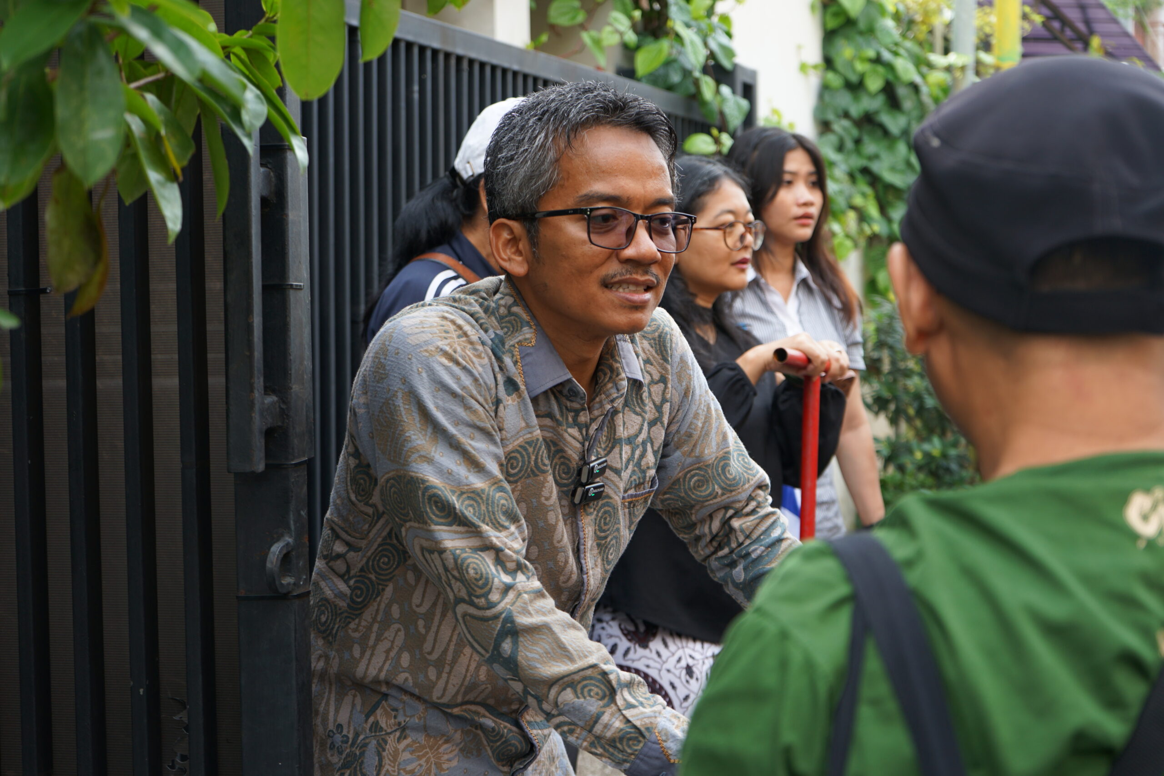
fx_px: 1746
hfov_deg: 36.9
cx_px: 582
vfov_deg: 25.1
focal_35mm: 54
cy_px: 388
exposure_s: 1/160
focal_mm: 54
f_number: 5
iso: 160
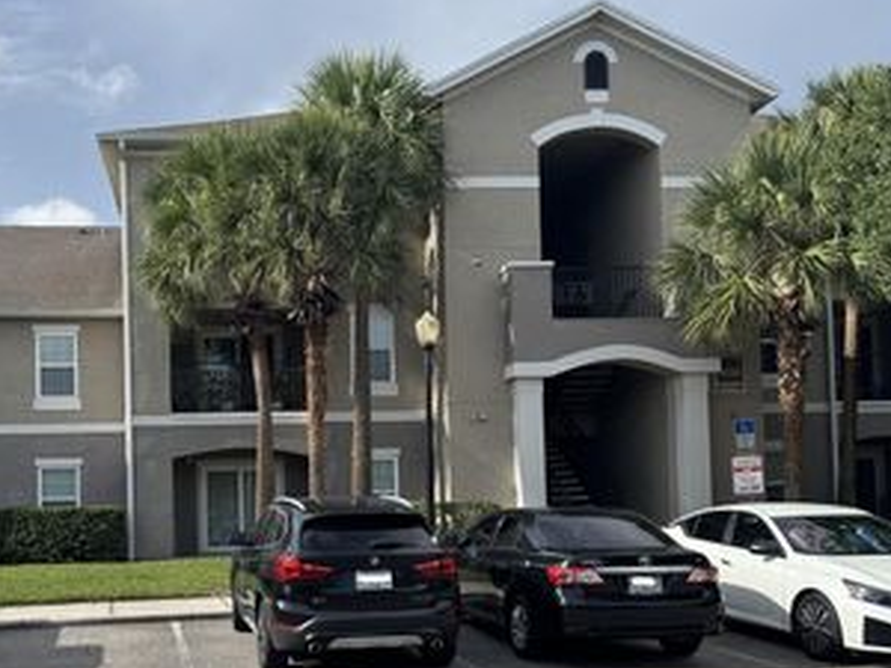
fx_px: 1030
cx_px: 285
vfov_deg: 35.6
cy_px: 453
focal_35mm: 40
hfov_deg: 46.0
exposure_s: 1/3096
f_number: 1.78
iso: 80
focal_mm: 6.76
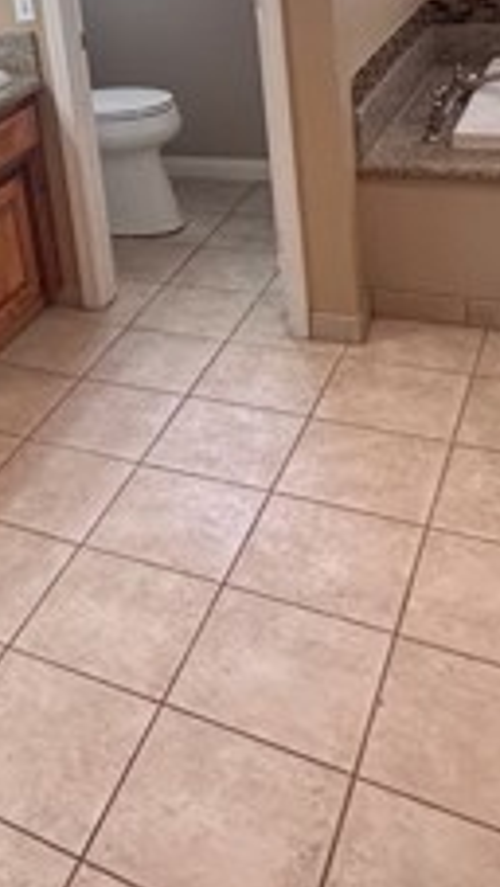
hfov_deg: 25.3
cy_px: 86
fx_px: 1012
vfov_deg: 43.2
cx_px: -82
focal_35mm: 43
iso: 250
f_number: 2.2
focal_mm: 2.22
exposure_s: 1/120
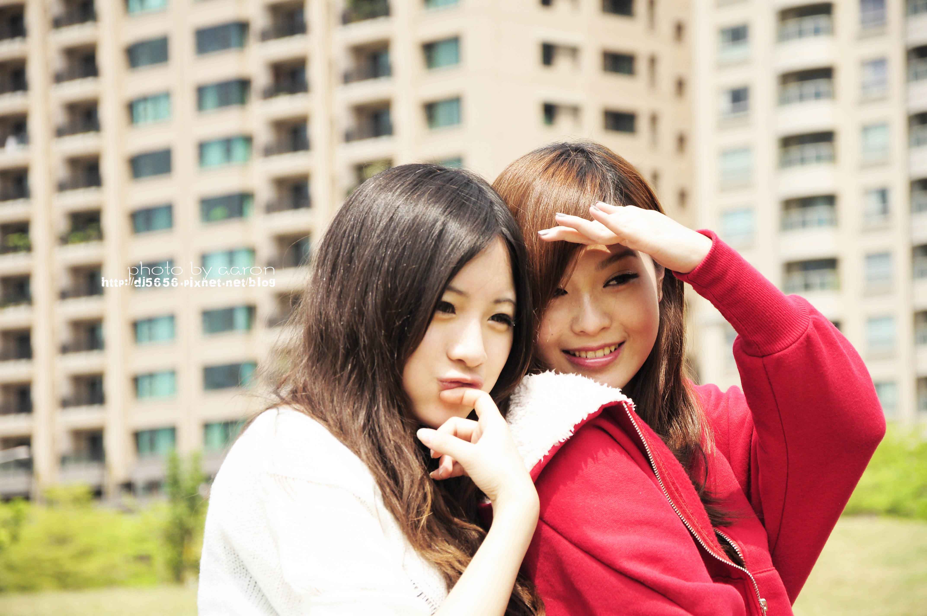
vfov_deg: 9.9
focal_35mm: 138
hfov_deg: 14.9
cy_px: 308
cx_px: 464
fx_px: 3549
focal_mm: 92
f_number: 6.3
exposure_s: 1/500
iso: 200
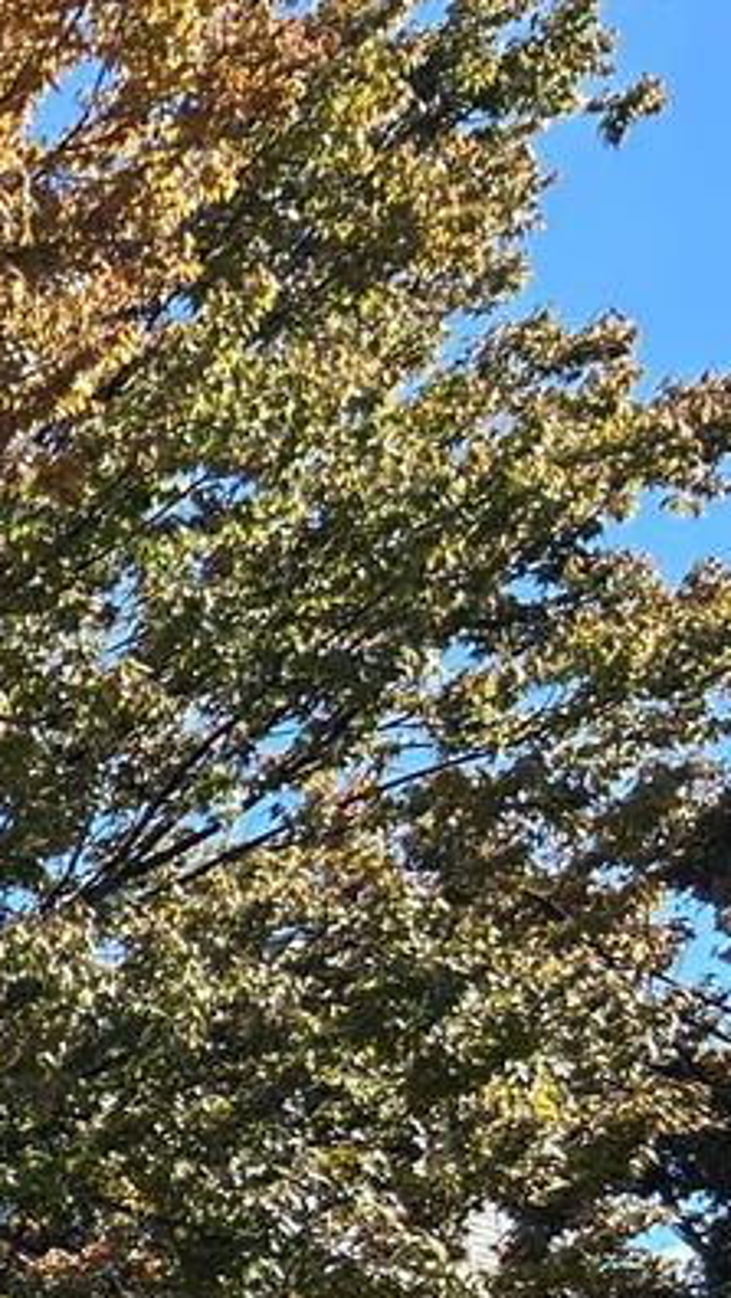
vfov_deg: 19.0
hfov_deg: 9.6
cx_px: -1341
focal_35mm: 103
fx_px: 3546
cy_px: 1737
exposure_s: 1/1431
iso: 50
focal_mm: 5.7
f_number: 1.5
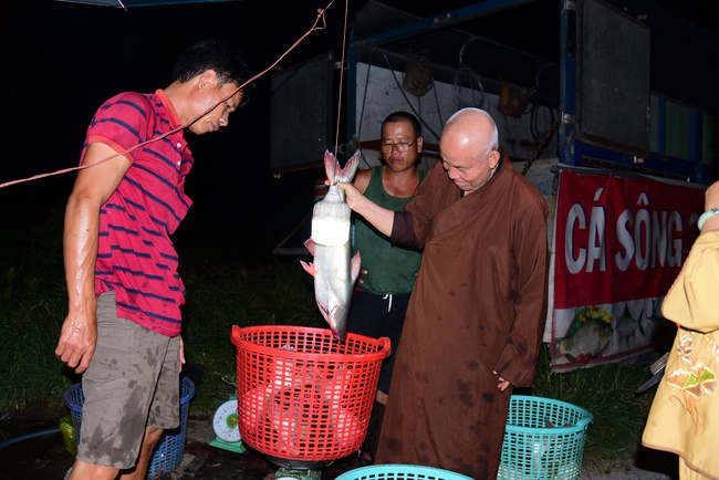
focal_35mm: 34
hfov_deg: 55.8
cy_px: 240
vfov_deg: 38.9
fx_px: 679
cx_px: 360
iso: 320
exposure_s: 1/60
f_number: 4
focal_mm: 34
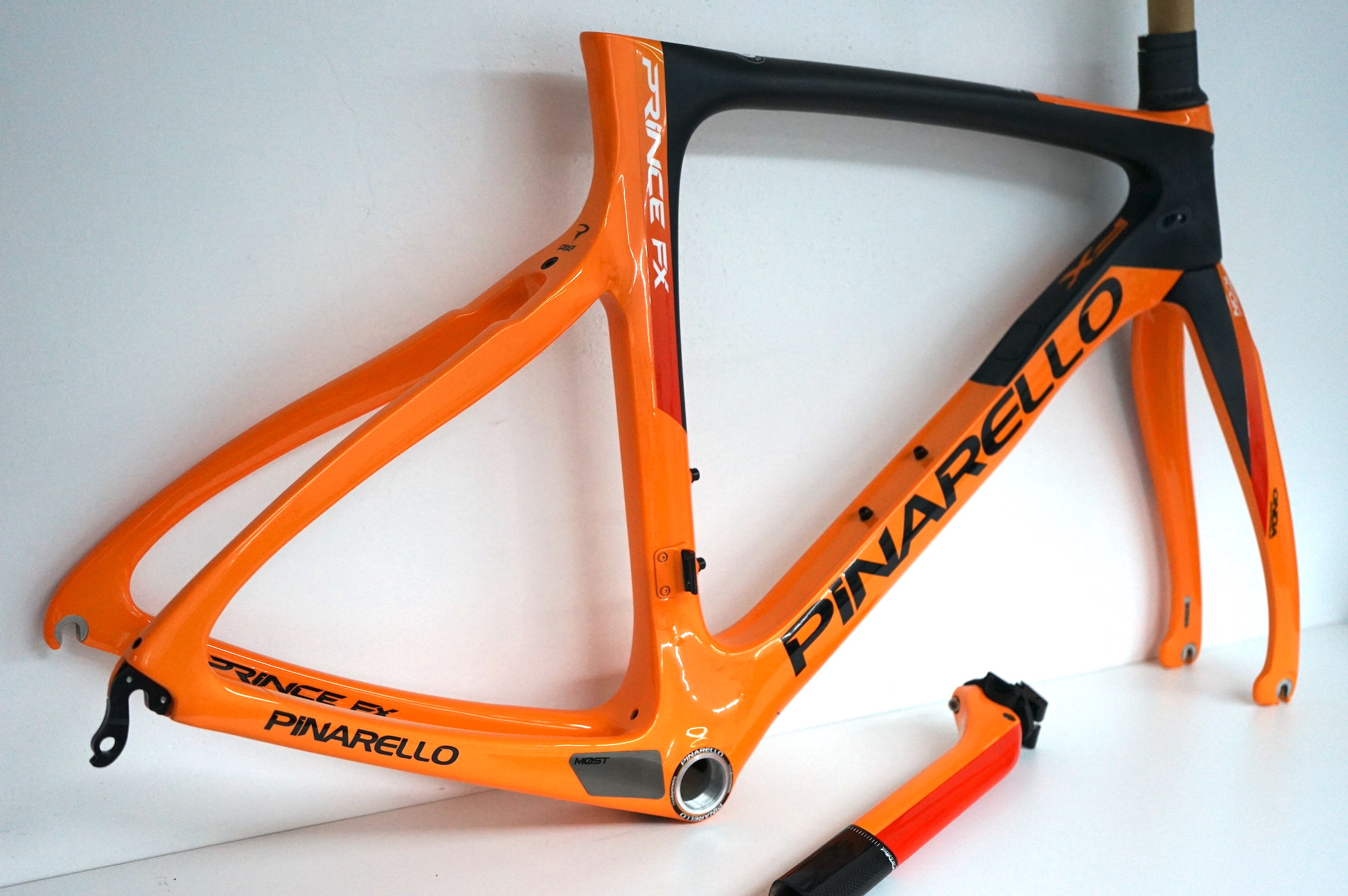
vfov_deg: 30.5
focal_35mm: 44
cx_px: 674
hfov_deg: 44.5
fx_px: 1646
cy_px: 448
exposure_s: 1/160
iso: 1600
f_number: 4.5
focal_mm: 44
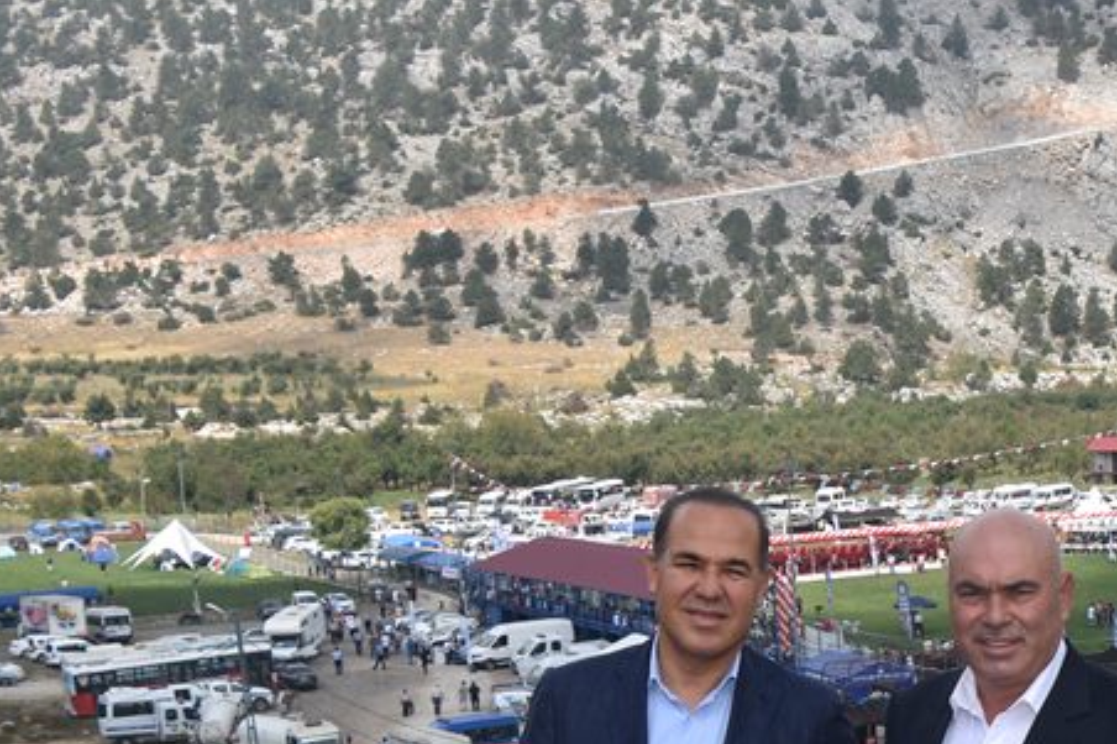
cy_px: 808
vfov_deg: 16.5
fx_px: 2490
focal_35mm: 80
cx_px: 1045
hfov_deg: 24.4
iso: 100
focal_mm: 21
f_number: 8
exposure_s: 1/250
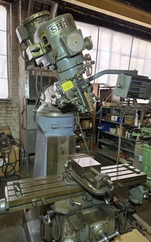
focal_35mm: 25
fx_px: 165
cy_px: 123
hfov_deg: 49.1
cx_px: 64
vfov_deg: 72.6
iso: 200
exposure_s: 1/61.3
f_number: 1.8
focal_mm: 5.4
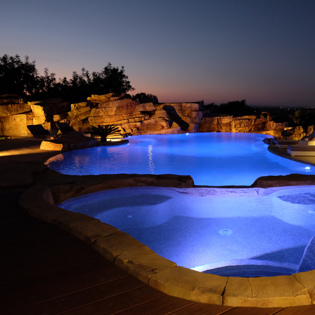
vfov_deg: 59.1
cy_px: 157
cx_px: 225
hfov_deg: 57.0
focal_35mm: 27
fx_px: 278
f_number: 2.8
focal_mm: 14
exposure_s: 1/30
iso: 1600
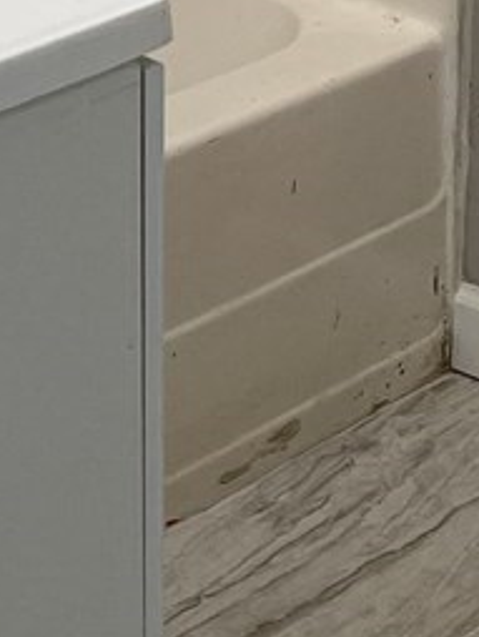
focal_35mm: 151
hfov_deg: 9.5
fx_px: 2781
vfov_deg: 11.9
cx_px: 762
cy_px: -547
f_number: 1.6
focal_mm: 5.1
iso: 125
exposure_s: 1/120
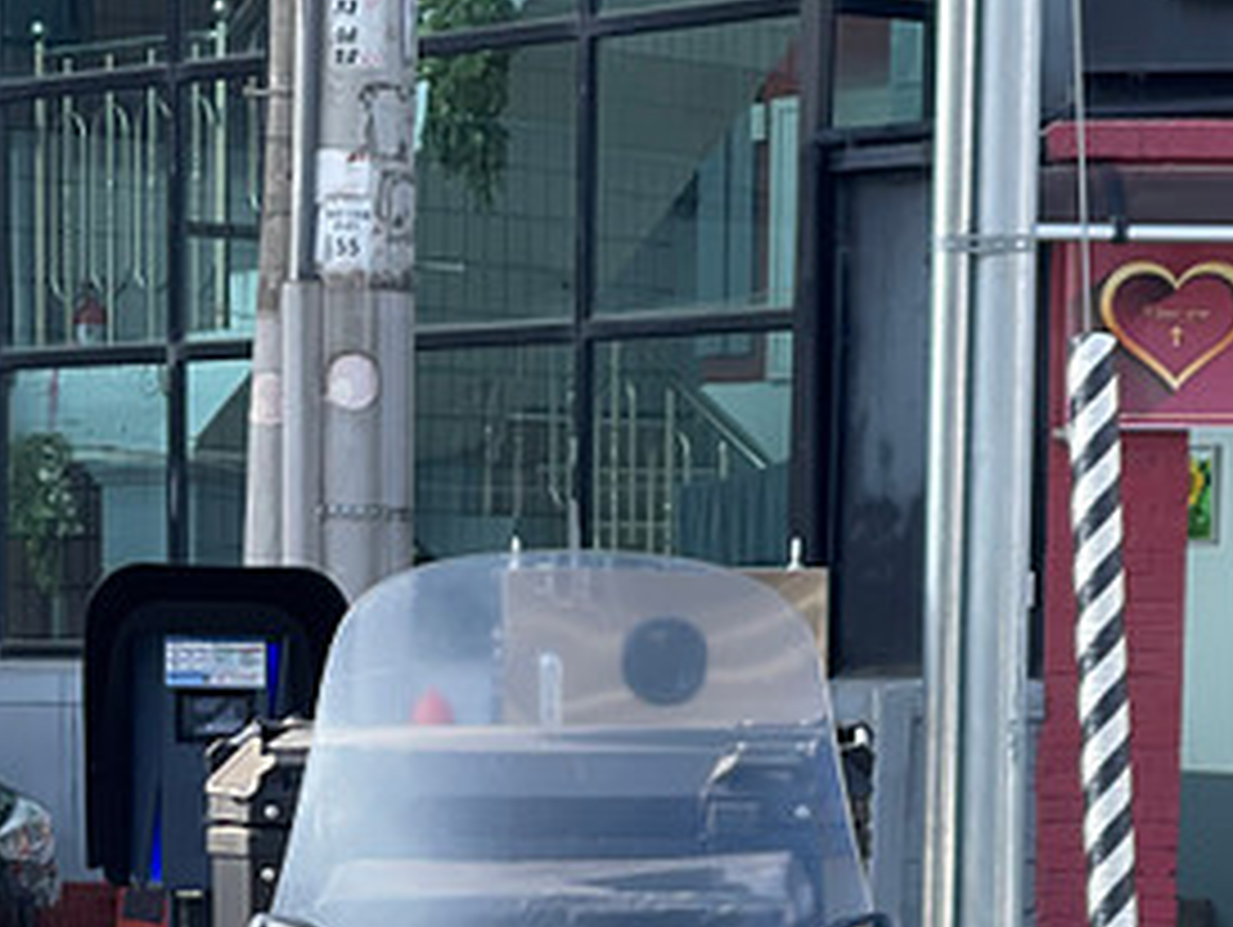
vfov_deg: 8.3
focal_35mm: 175
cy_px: 1544
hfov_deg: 11.3
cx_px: 533
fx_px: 6239
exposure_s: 1/334
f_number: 2.2
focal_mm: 7.5
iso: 32
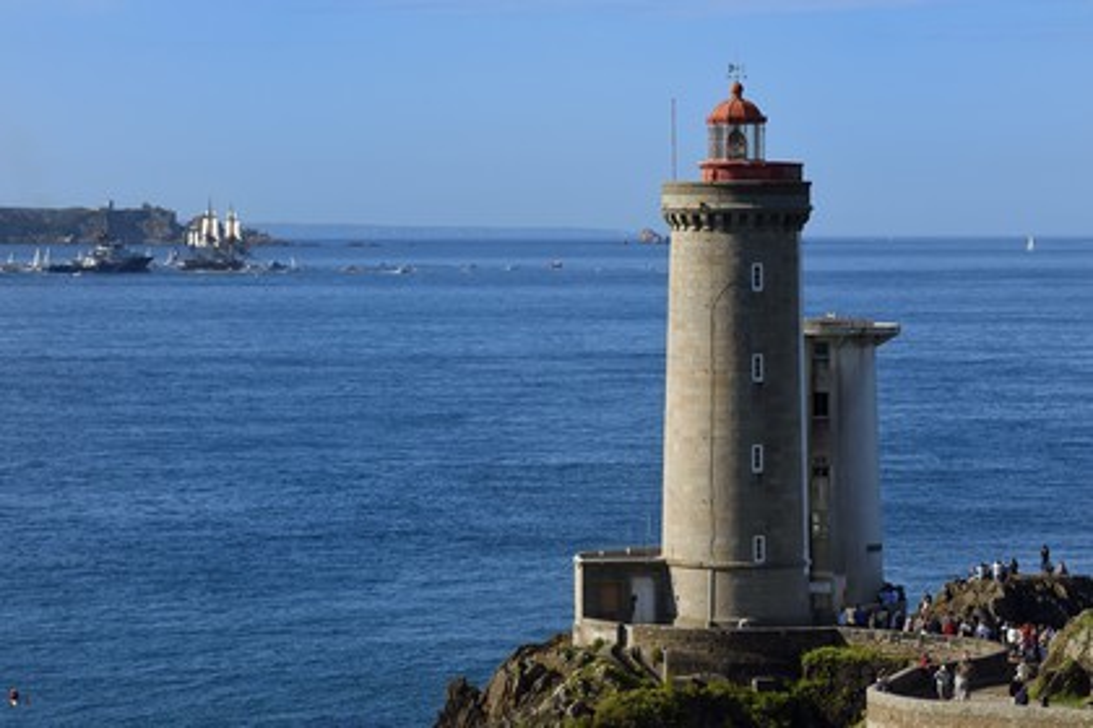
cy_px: 364
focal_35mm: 150
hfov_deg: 13.7
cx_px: 546
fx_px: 4554
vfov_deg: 9.1
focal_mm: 150
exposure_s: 1/250
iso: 200
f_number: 14
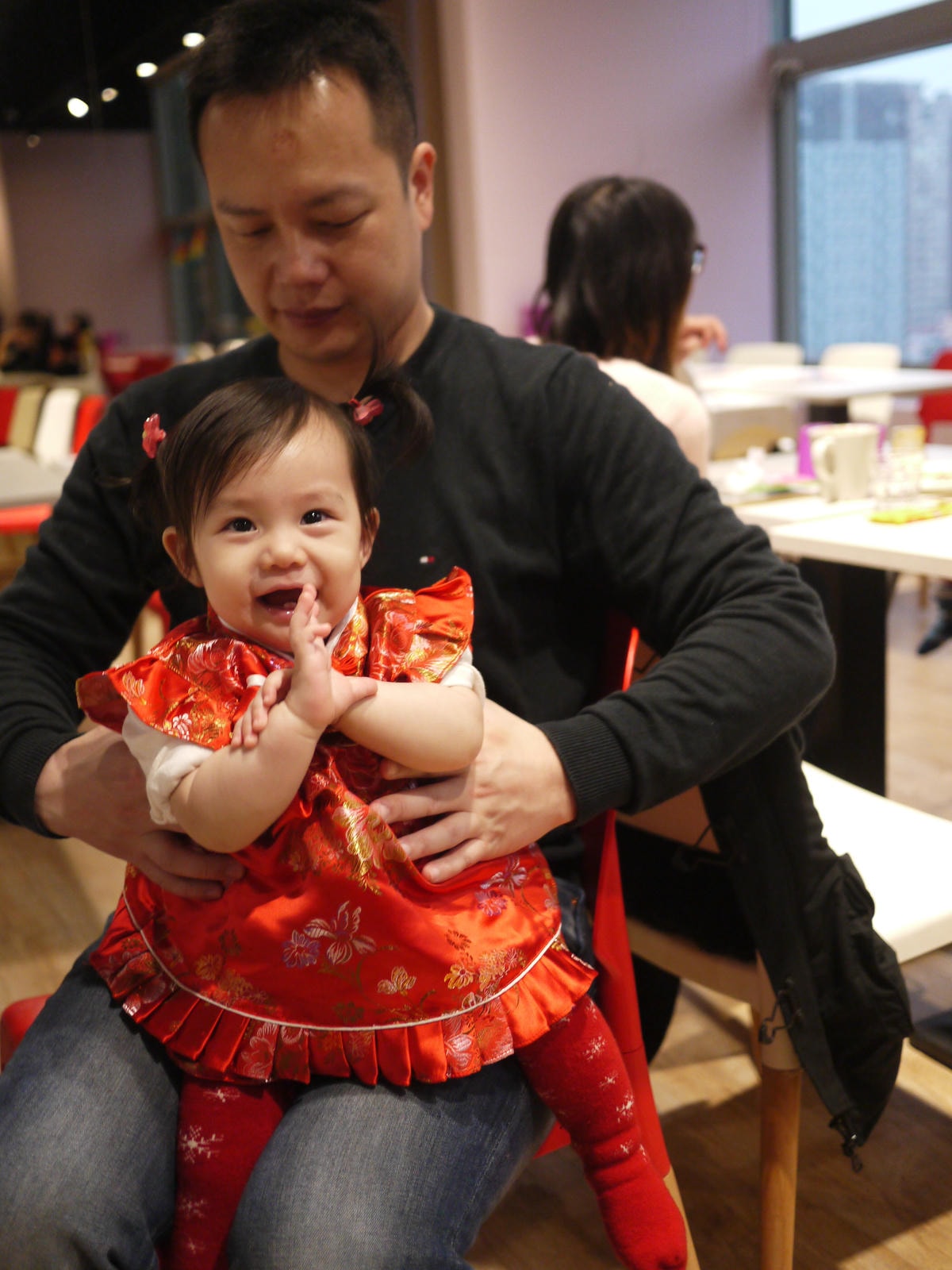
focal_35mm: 40
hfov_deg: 36.0
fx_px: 1467
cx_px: 476
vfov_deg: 46.8
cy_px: 635
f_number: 1.7
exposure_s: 1/125
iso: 800
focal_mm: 20
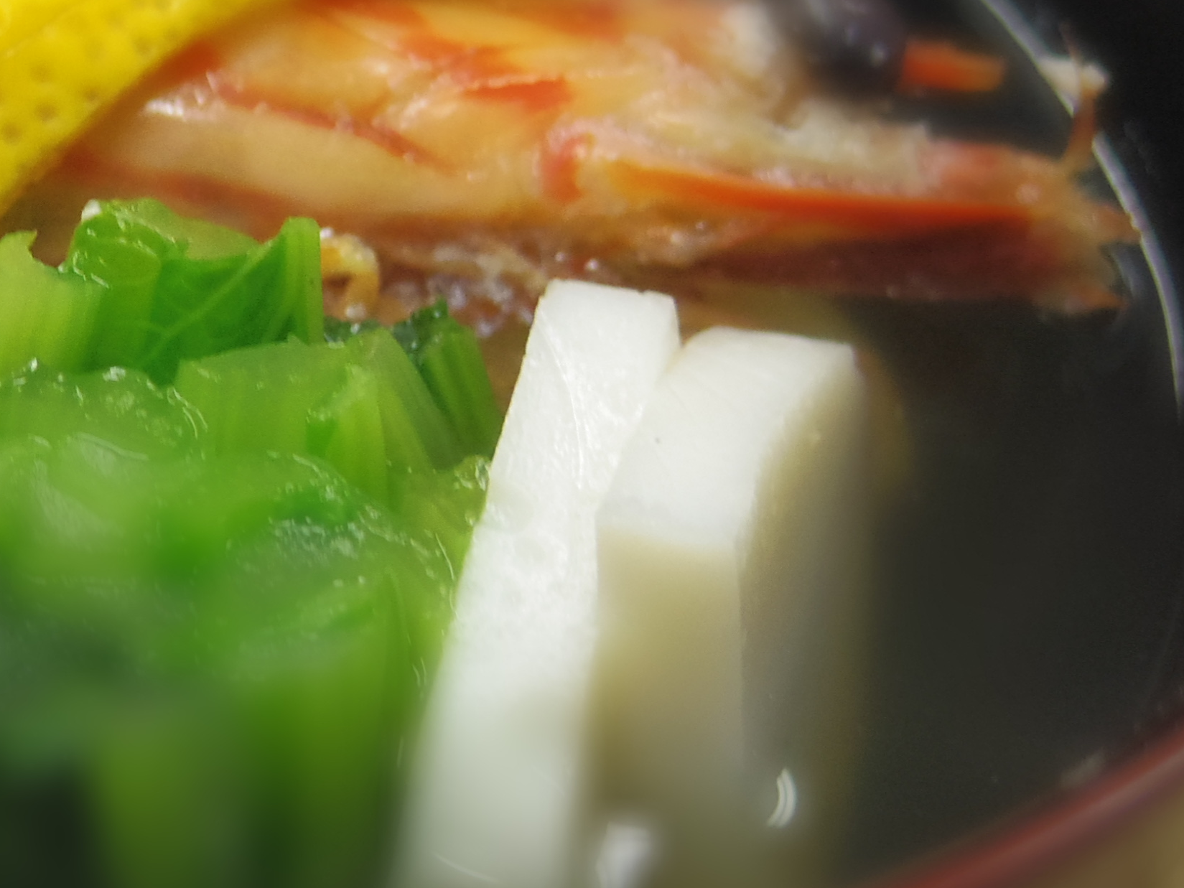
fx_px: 3900
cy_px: 249
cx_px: 37
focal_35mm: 114
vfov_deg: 13.0
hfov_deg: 16.9
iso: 500
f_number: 1.9
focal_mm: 8.5
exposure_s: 1/60
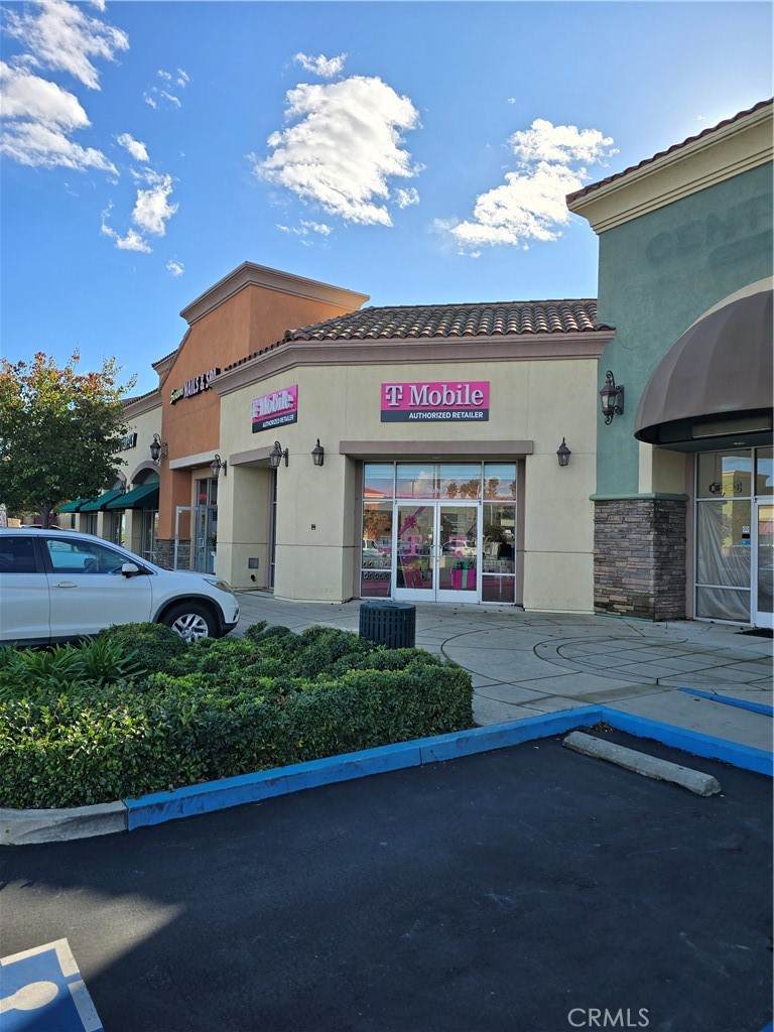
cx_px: 387
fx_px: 686
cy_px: 516
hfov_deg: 58.9
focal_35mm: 23
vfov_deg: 73.9
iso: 12
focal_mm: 6.3
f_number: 1.7
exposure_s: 1/907
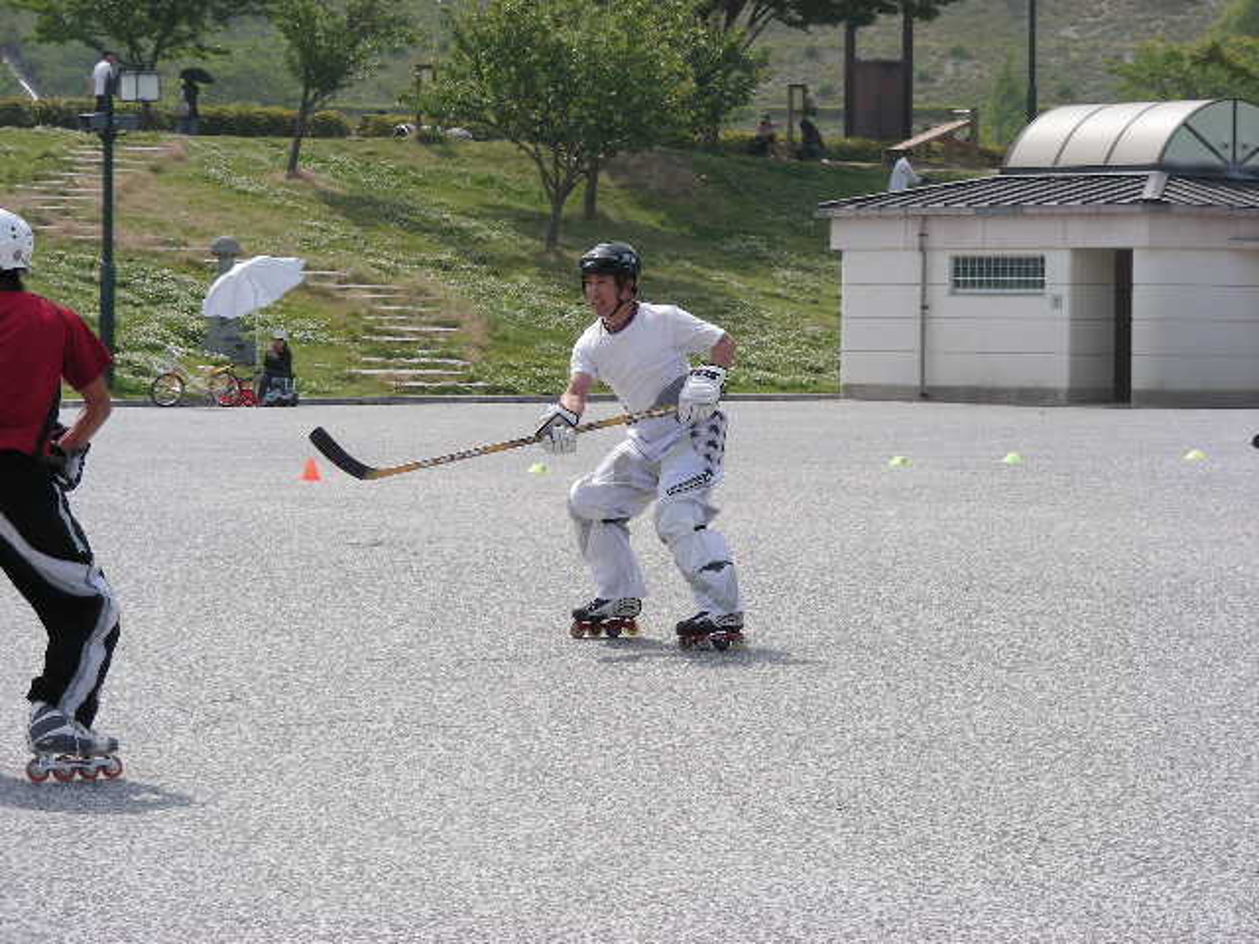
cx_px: 630
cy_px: 472
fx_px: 4655
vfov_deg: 11.6
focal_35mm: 128
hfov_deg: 15.4
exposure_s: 1/422
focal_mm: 21.3
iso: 50
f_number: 4
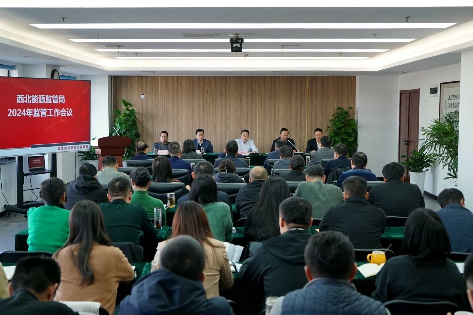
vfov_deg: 29.9
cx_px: 236
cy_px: 158
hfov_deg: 43.6
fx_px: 591
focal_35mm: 45
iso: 400
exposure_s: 1/60
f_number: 4
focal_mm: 45
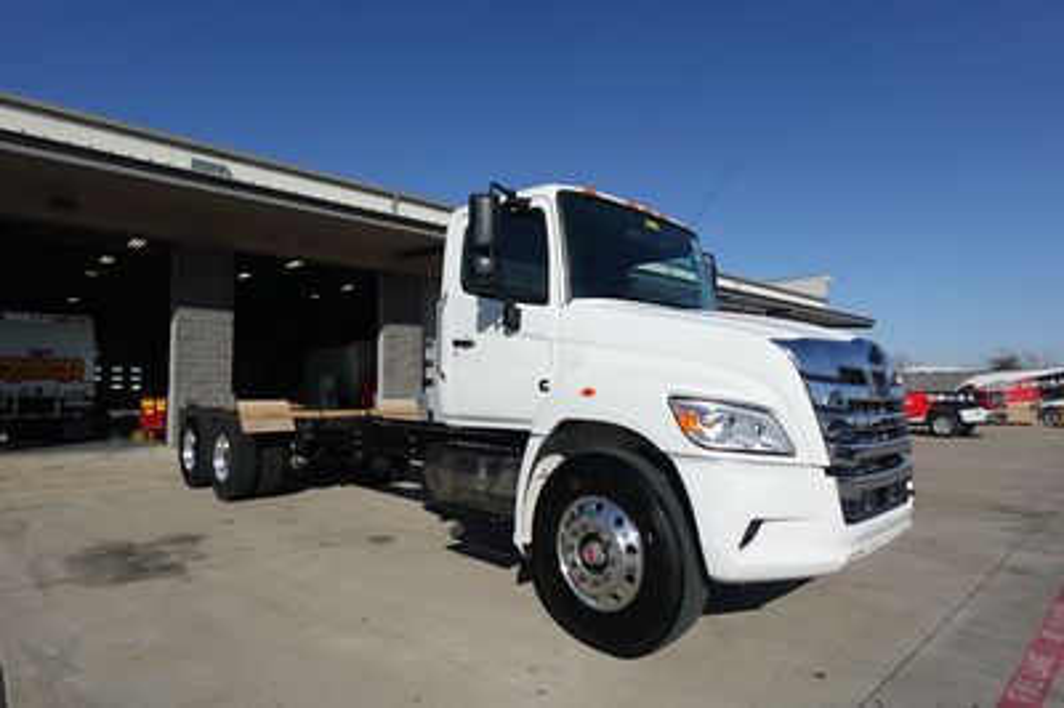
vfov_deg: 61.8
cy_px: 354
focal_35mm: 20
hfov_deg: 84.0
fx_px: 591
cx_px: 532
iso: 125
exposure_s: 1/8000
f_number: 2
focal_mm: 7.6
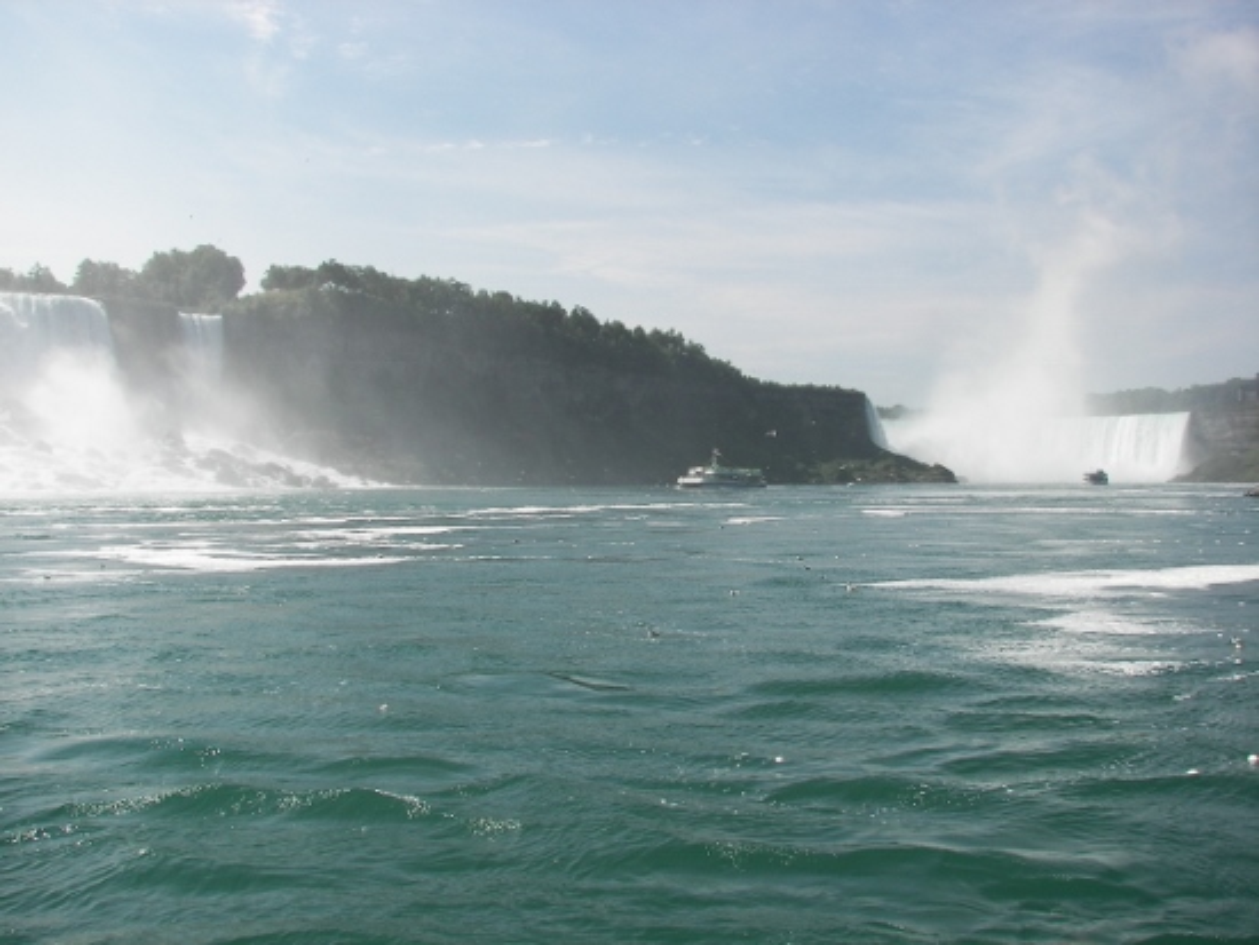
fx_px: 1310
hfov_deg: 51.3
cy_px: 472
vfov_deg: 39.7
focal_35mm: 36
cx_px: 630
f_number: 4
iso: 50
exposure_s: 1/800
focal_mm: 6
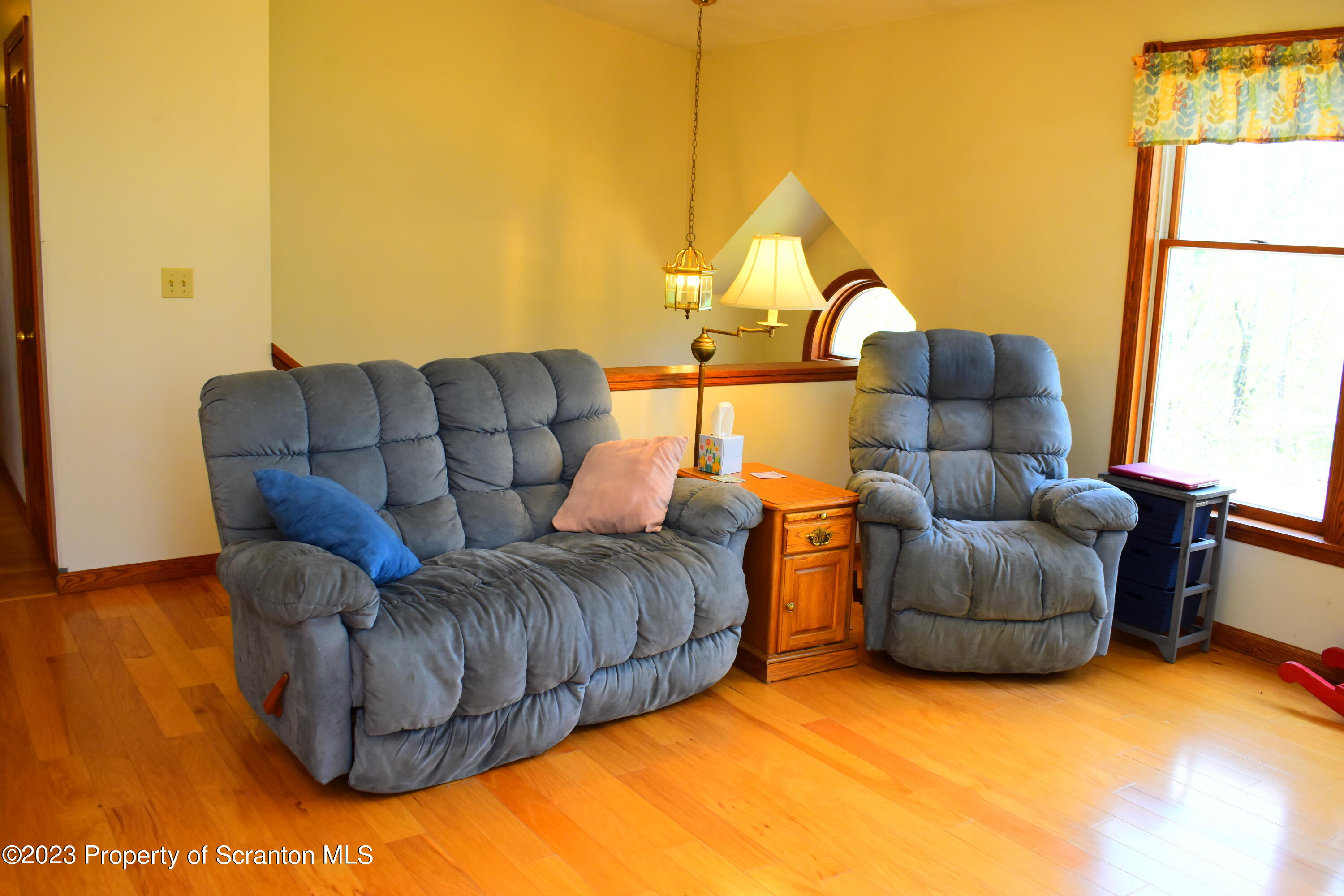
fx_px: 1176
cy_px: 448
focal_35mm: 32
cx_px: 672
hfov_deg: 59.5
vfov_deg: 41.7
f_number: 5
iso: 400
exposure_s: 1/100
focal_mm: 21
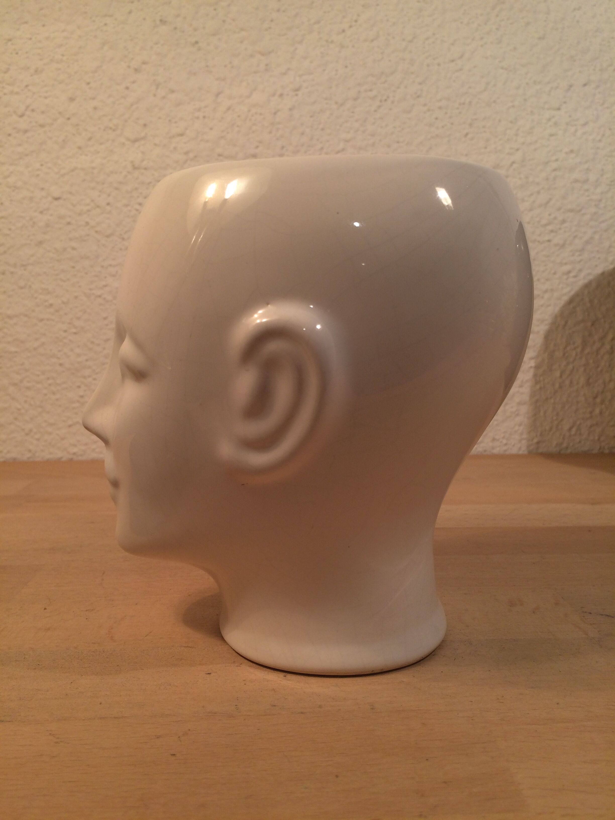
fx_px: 687
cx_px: 308
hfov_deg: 48.2
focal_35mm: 29
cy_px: 410
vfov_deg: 61.7
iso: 50
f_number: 2.2
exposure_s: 1/50
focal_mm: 4.15
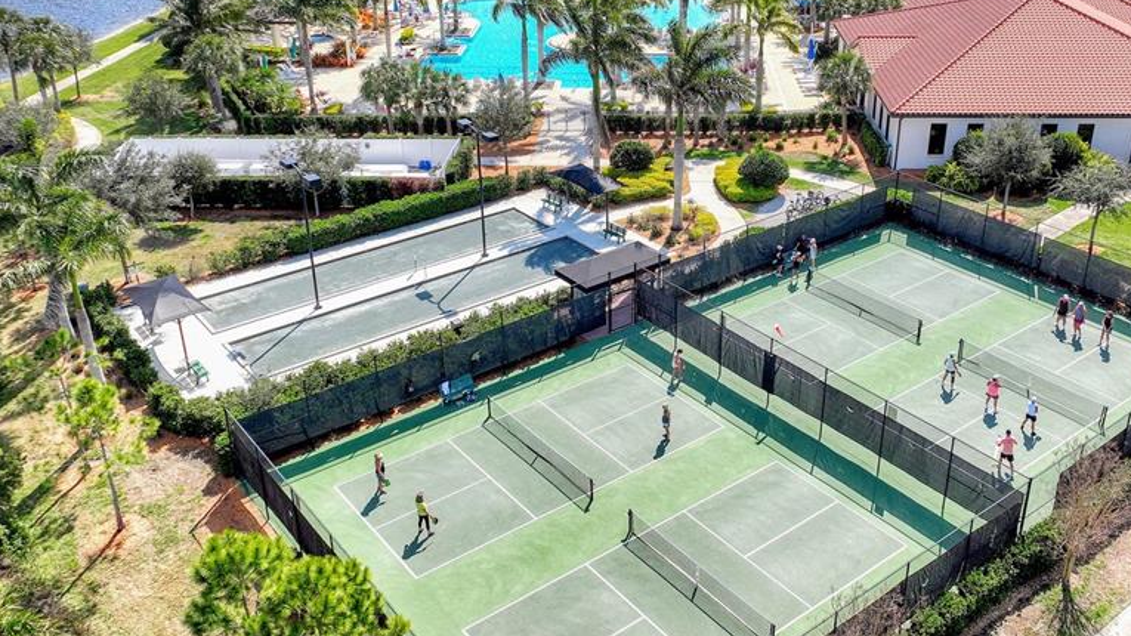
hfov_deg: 56.2
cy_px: 260
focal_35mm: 35
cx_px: 674
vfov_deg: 33.6
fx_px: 1049
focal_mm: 12.3
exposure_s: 1/2000
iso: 100
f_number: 2.8
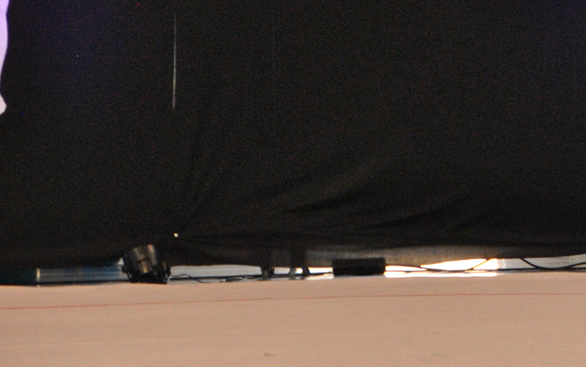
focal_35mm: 410
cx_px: 898
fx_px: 6548
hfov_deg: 5.1
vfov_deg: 3.2
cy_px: 69
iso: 800
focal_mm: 86
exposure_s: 1/160
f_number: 5.3
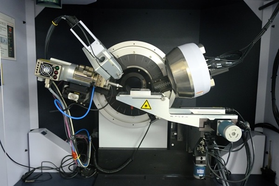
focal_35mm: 29
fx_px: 225
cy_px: 93
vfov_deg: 44.9
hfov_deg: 63.7
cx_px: 140
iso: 3200
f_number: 4
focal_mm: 19.2
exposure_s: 1/40
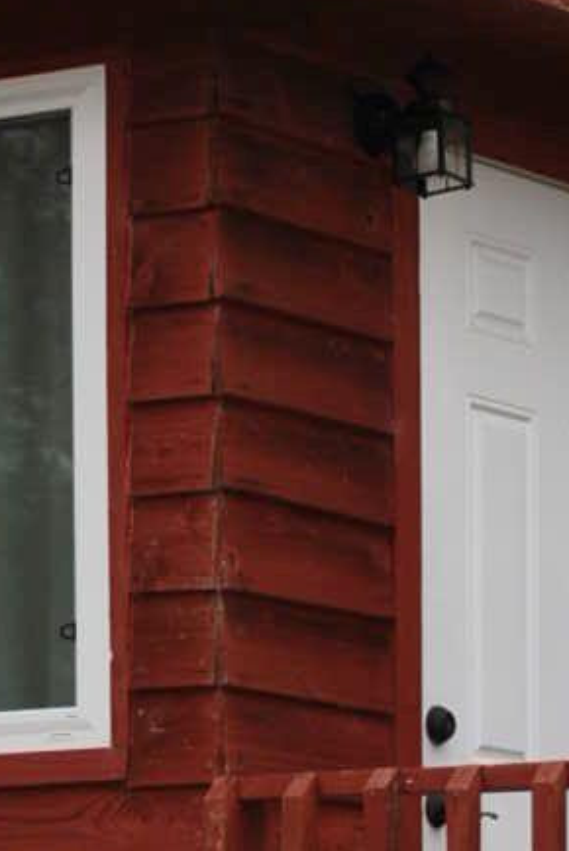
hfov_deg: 5.8
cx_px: -196
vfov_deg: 8.8
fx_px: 5544
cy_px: 216
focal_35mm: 234
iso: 100
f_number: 5
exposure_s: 1/125
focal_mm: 35
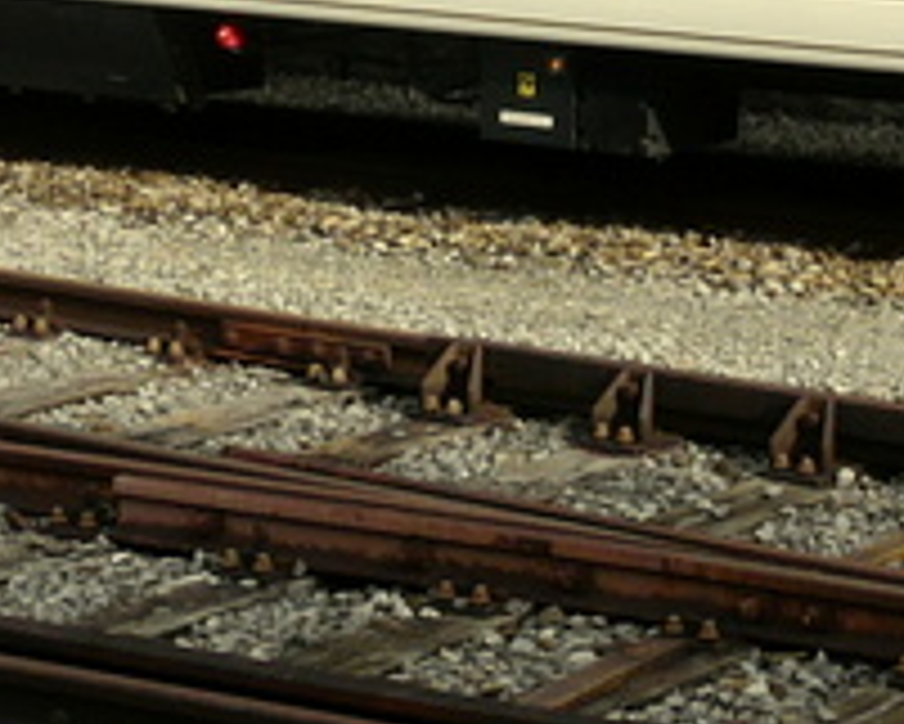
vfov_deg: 11.2
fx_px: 3640
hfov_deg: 13.8
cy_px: -112
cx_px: 1016
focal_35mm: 136
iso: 100
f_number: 5
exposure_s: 1/200
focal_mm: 4.6
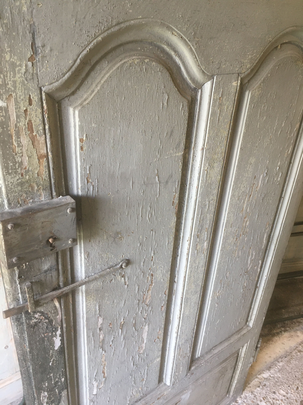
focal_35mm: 29
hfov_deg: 48.2
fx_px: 338
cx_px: 152
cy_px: 202
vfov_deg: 61.7
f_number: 2.2
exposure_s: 1/33
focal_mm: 4.15
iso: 125
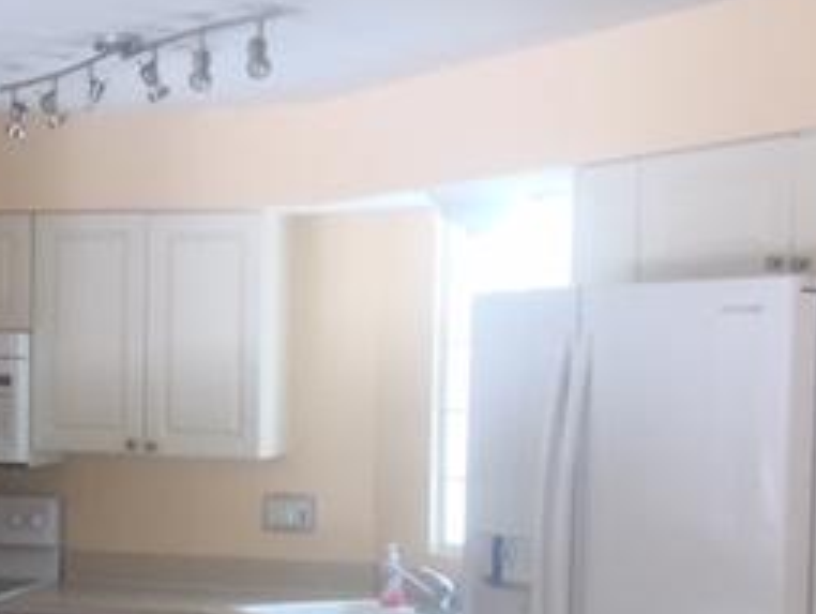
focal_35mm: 73
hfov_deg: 26.2
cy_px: 437
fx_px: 1722
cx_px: 183
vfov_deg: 20.1
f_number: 2.2
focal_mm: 4.15
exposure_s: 1/30
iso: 40
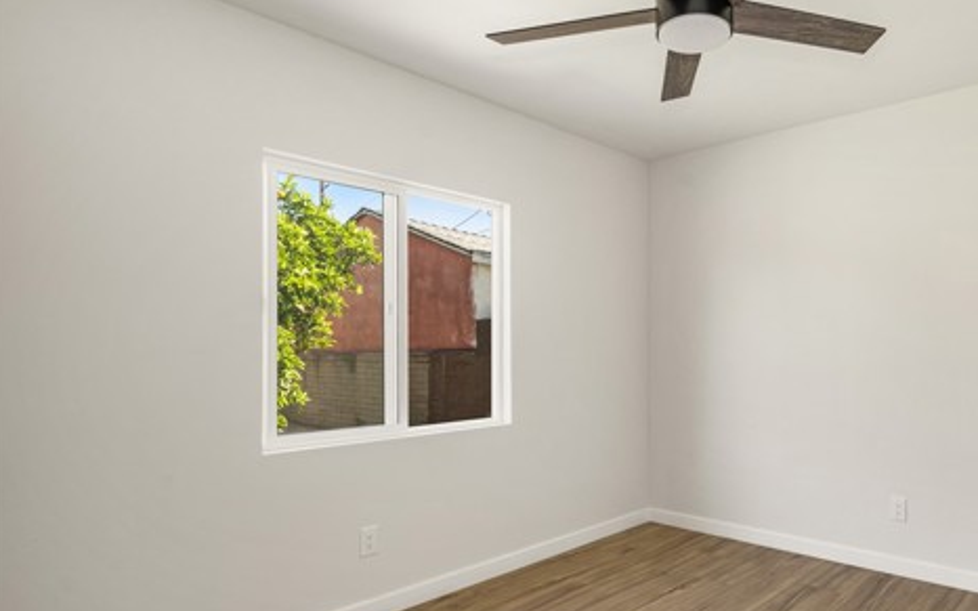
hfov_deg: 77.6
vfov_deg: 55.5
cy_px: 342
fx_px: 578
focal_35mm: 22
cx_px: 659
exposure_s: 1/8
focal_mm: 15.5
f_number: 6.3
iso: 100
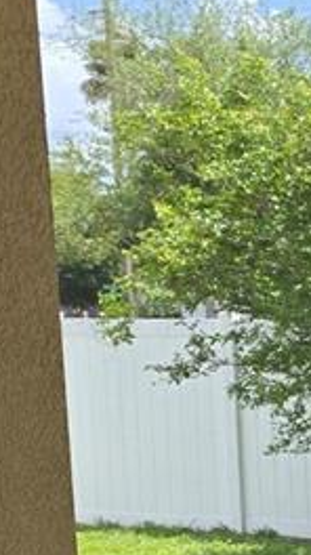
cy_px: 629
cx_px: 799
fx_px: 1676
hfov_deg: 9.3
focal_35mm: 114
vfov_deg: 18.0
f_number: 1.7
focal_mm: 6.3
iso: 12
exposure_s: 1/305
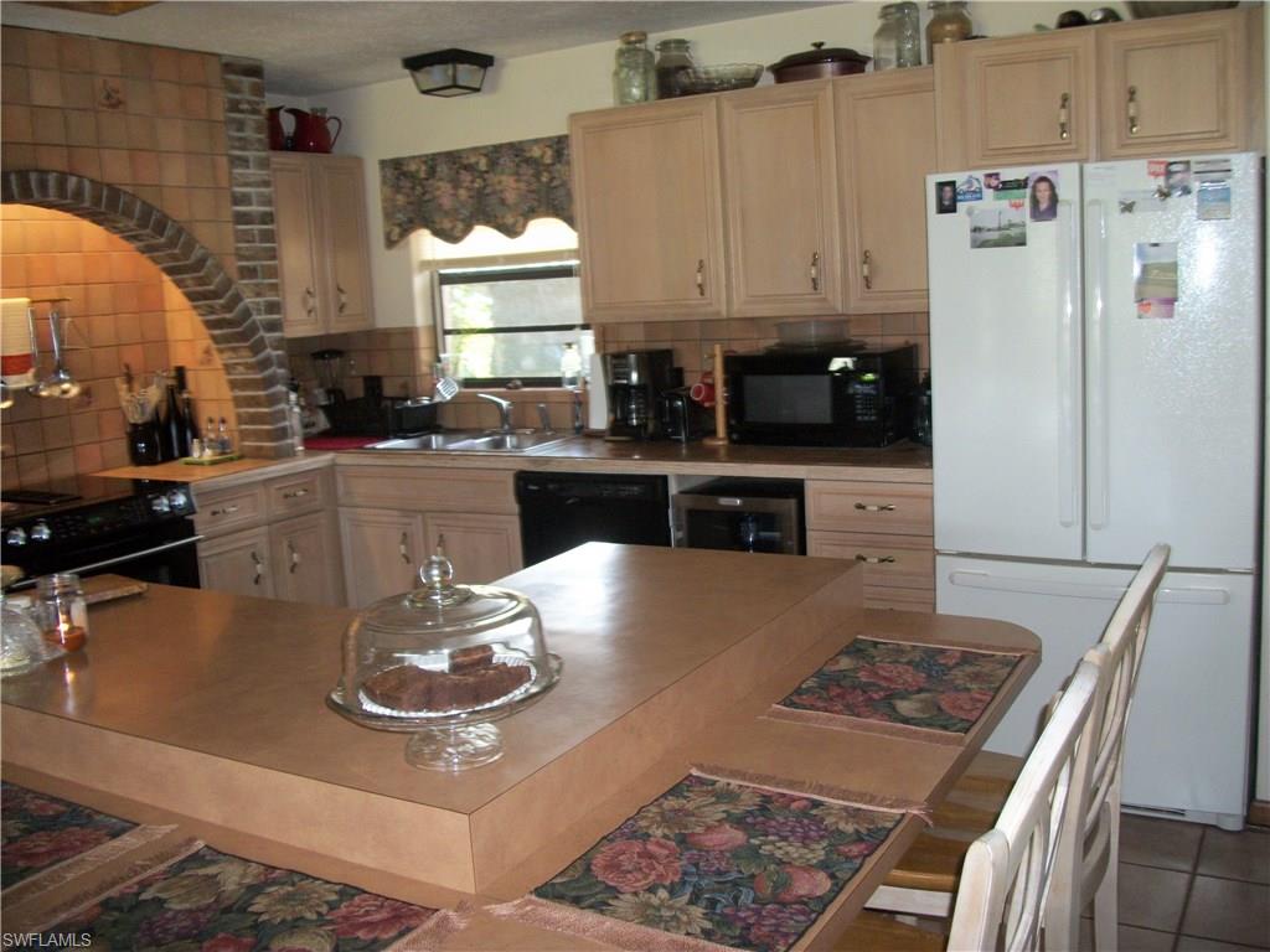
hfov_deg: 56.8
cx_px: 635
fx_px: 1174
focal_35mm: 32
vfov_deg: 44.2
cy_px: 476
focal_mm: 5.7
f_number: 2.9
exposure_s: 1/30
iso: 160
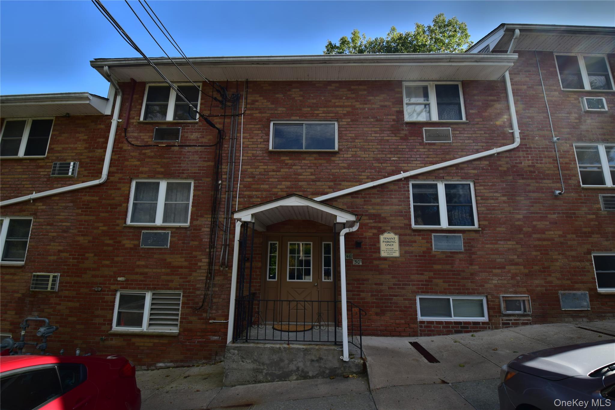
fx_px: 256
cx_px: 308
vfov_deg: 77.3
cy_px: 205
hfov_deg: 100.4
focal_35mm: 15
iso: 100
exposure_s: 1/400
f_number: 8
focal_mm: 10
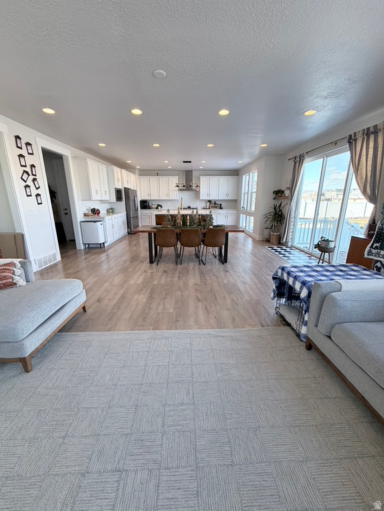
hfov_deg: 85.7
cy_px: 256
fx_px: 207
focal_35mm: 14
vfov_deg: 102.1
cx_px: 192
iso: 160
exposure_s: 1/120
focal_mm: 2.22
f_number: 2.2
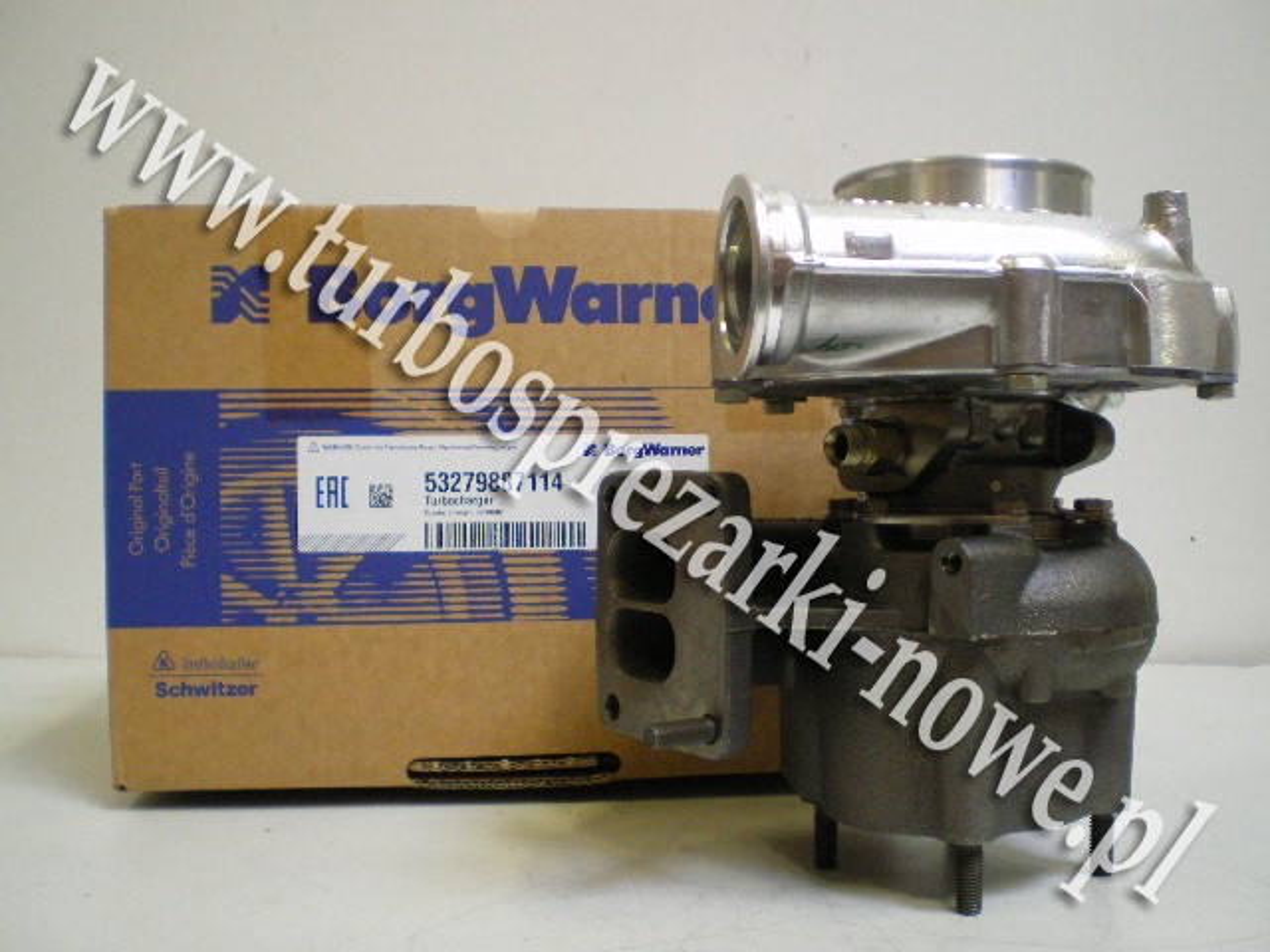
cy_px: 476
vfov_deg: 37.7
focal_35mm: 38
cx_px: 635
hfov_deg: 49.0
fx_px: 1394
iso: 400
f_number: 3.1
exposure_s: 1/15
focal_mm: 6.3
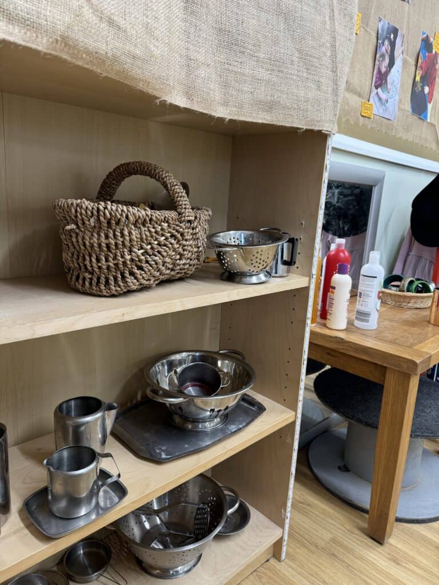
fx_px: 406
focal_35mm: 24
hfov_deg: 56.8
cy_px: 292
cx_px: 220
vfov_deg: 71.6
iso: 200
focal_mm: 6.76
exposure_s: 1/100
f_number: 1.78
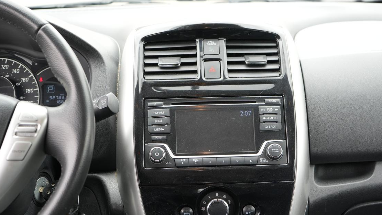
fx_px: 648
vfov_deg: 18.8
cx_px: 206
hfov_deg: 32.8
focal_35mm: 64
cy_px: 121
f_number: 5
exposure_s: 1/60
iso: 250
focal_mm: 53
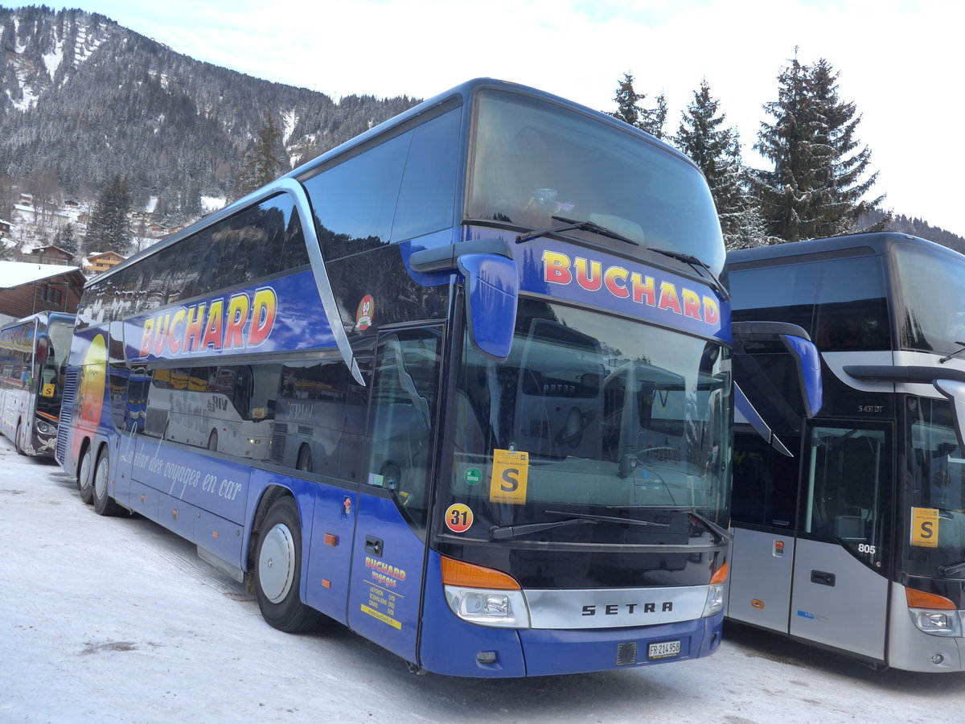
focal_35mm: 29
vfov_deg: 48.2
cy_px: 362
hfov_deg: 61.7
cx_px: 482
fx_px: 808
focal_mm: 6
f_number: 2.8
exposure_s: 1/200
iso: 125
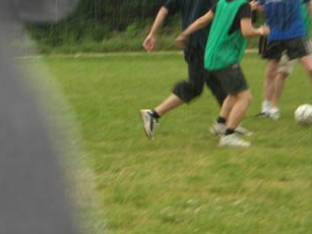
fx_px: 1919
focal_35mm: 213
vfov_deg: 7.0
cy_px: 48
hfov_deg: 9.3
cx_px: 51
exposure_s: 1/60.3
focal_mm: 17.9
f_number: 3.5
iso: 50
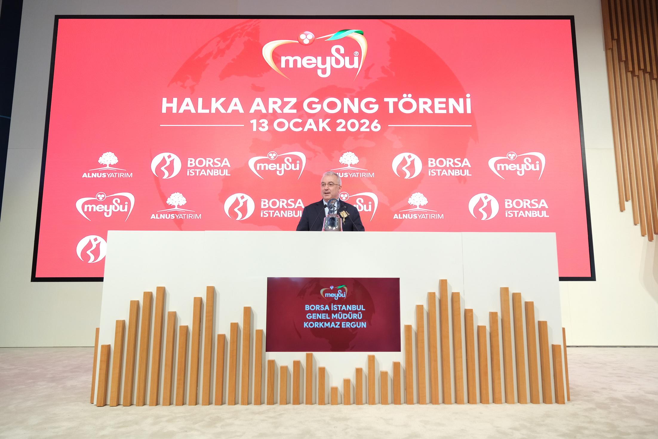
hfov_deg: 73.7
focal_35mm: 24
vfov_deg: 53.1
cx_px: 329
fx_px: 439
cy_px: 220
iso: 1600
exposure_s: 1/200
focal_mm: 16
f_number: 3.2
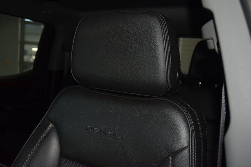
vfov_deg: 36.9
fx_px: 251
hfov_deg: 53.1
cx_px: 126
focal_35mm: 36
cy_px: 84
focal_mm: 24
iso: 1400
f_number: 3.8
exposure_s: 1/125
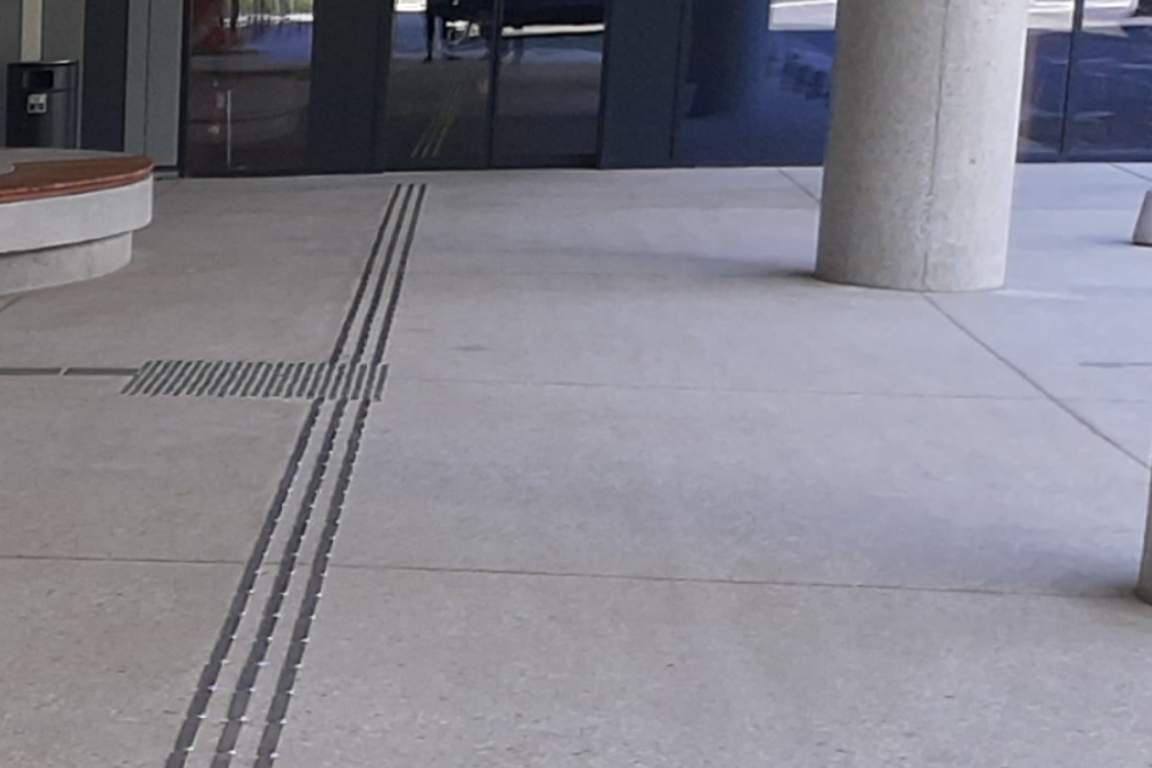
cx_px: -794
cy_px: 907
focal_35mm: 96
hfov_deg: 17.9
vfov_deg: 13.9
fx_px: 3071
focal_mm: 3.92
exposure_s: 1/285
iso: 40
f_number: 1.7
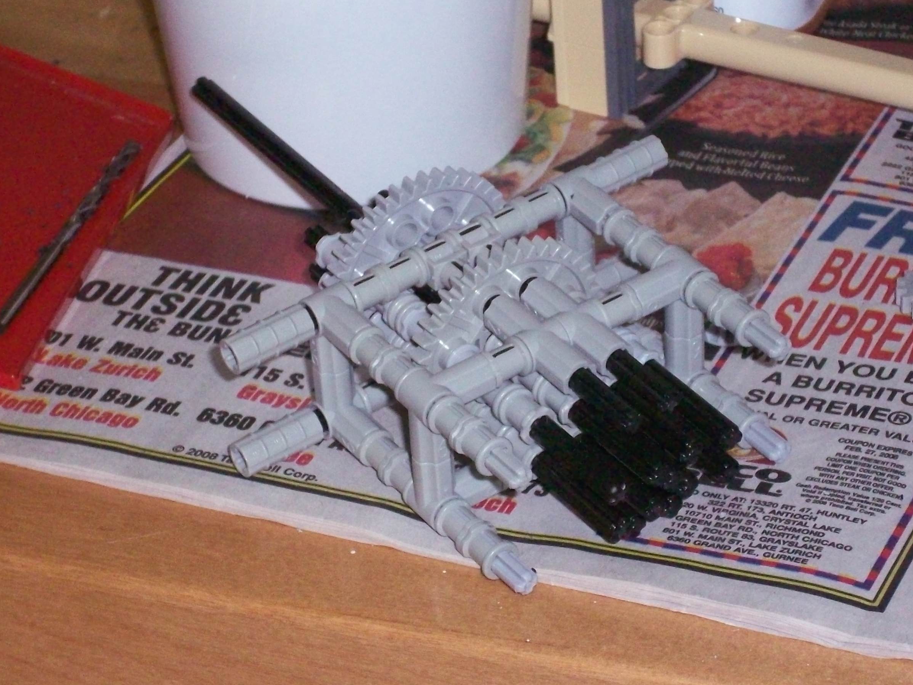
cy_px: 352
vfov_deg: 10.4
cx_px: 510
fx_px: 3745
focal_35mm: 142
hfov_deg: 13.9
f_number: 5.2
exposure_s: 1/257
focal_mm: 18.6
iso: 400
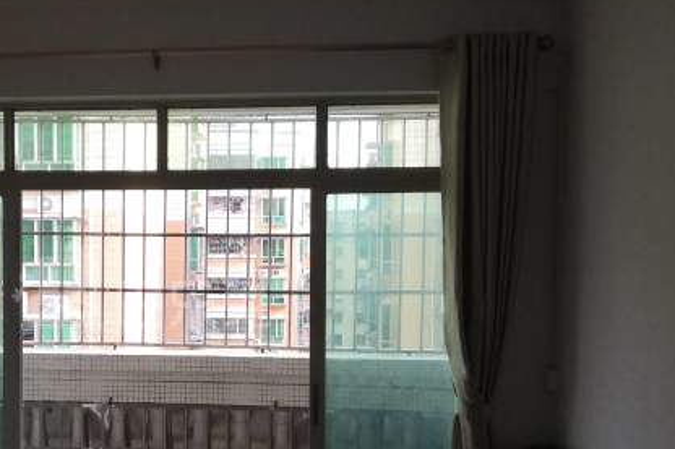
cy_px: 287
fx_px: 1012
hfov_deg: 35.8
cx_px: 141
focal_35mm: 54
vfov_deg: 25.0
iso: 320
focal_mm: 3.95
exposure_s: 1/900
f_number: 1.8
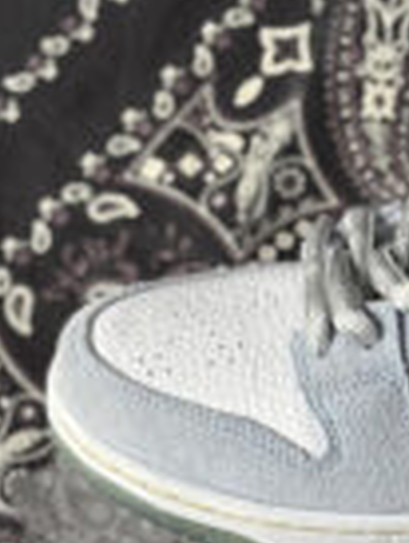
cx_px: 552
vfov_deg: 12.8
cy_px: 567
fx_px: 2391
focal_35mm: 152
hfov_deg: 9.6
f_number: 1.6
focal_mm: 5.96
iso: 32
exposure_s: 1/503
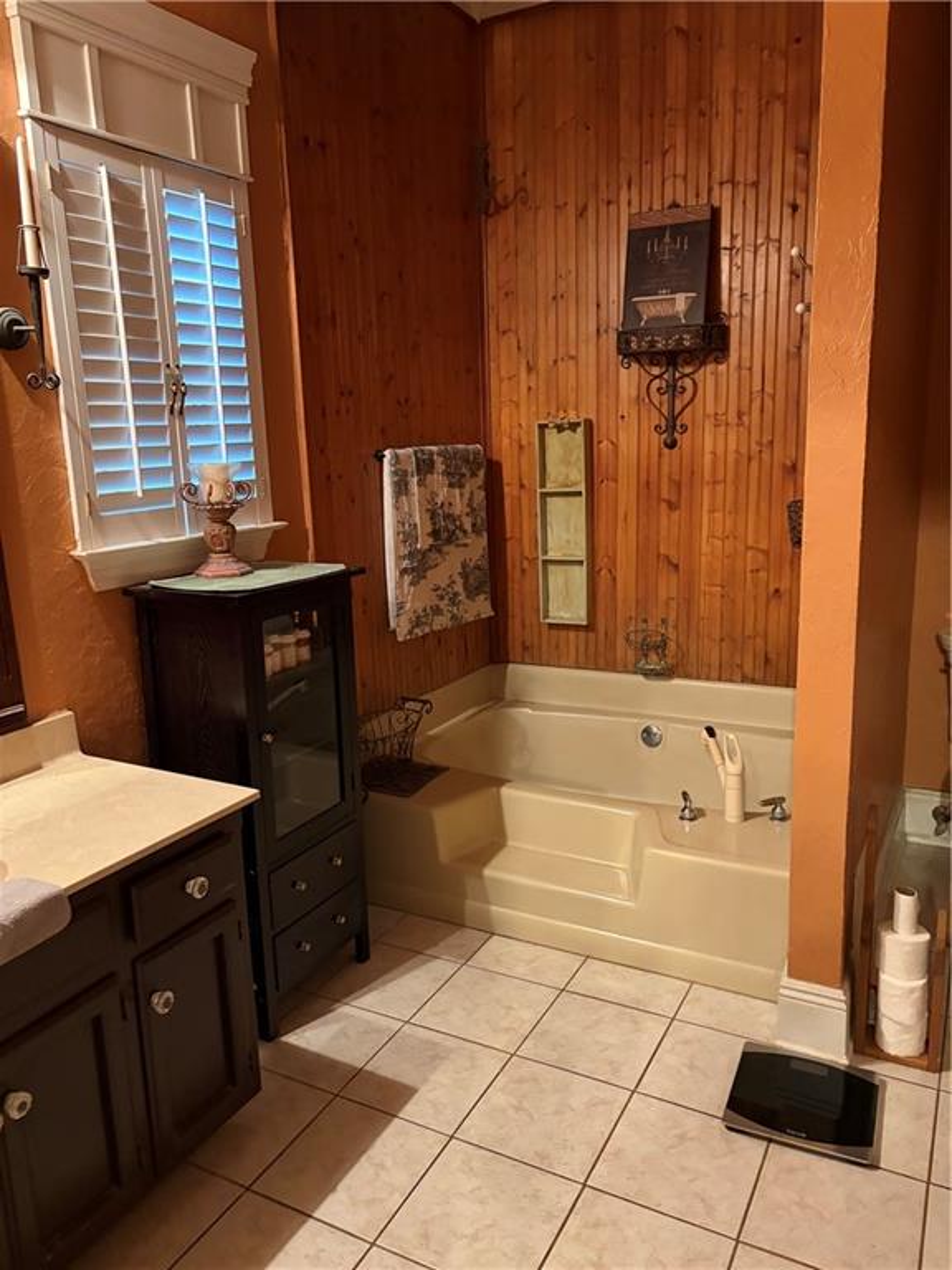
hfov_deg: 53.1
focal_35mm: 26
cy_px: 635
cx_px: 476
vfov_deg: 67.3
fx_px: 953
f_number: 1.6
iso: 640
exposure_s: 1/30
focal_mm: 5.96
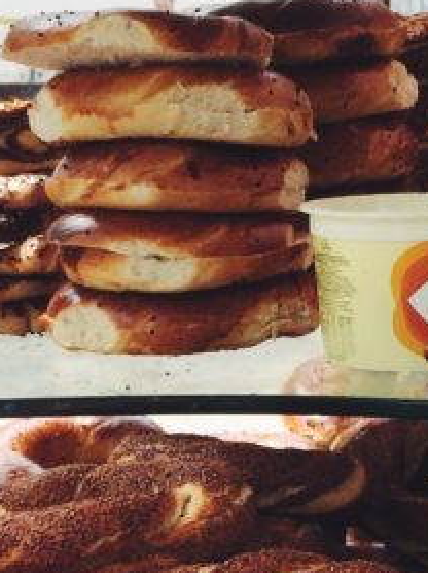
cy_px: 604
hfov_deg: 13.7
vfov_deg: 17.8
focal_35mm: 107
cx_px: 358
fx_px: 1767
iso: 32
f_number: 2.2
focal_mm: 4.15
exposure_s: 1/391
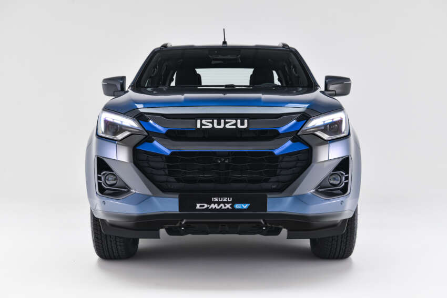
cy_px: 149
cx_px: 224
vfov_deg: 28.1
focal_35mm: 48
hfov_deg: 41.1
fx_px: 596
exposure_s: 1/3
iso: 200
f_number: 8
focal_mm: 48
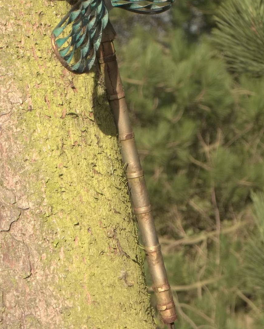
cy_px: 99
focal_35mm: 170
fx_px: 1660
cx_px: 113
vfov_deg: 11.3
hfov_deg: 9.1
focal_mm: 21
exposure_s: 1/320
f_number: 5.1
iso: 80
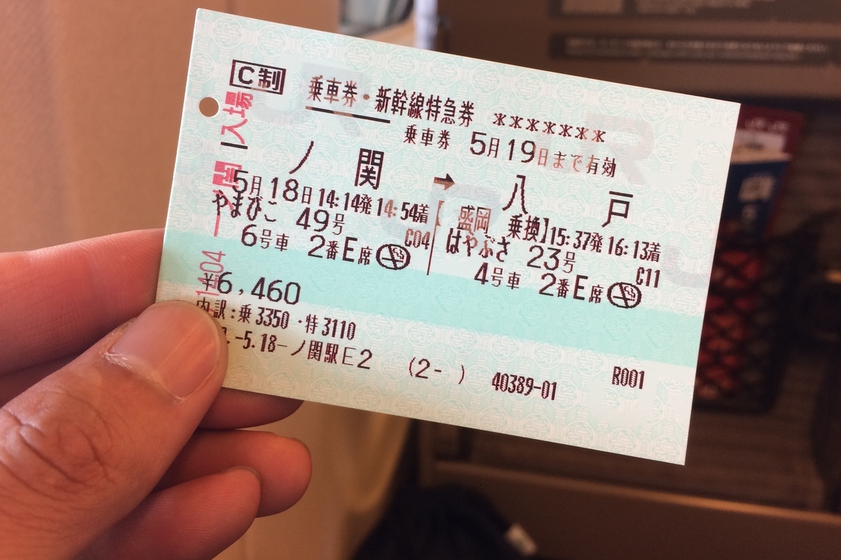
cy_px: 240
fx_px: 724
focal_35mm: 31
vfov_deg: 42.2
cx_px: 423
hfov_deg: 60.3
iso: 50
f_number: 2.2
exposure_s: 1/30
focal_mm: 4.15
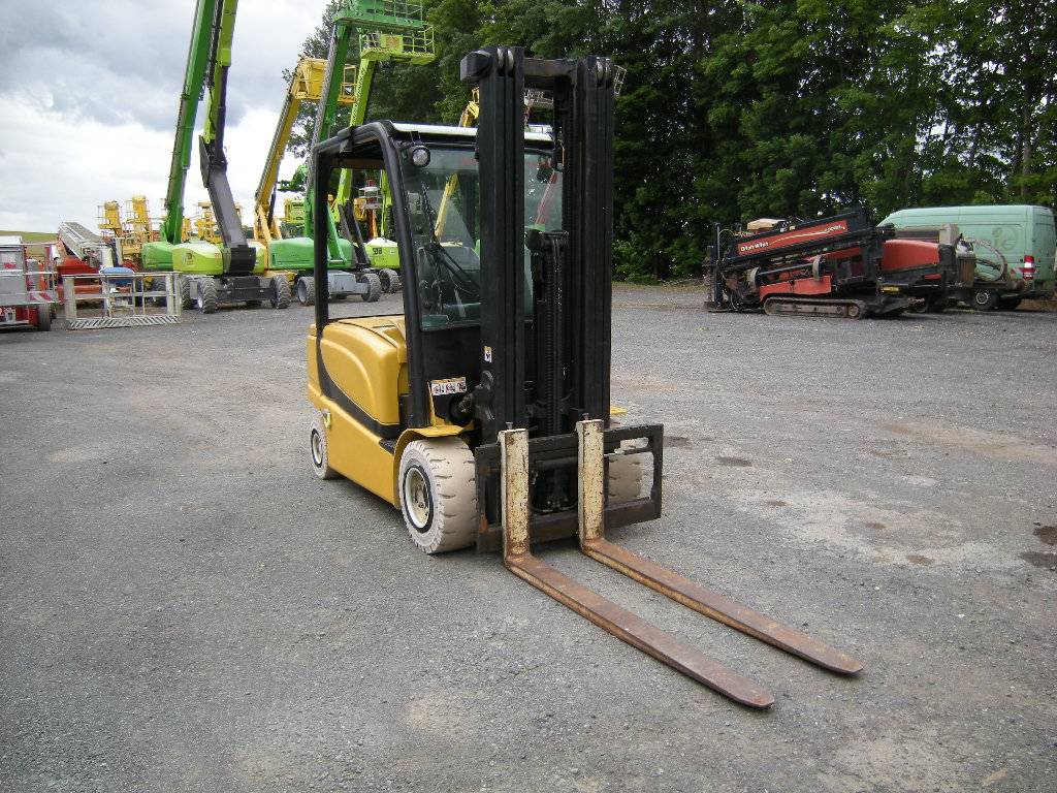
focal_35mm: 28
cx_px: 528
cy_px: 396
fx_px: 855
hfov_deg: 63.4
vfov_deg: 49.7
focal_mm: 4.7
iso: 64
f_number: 2.8
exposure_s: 1/342
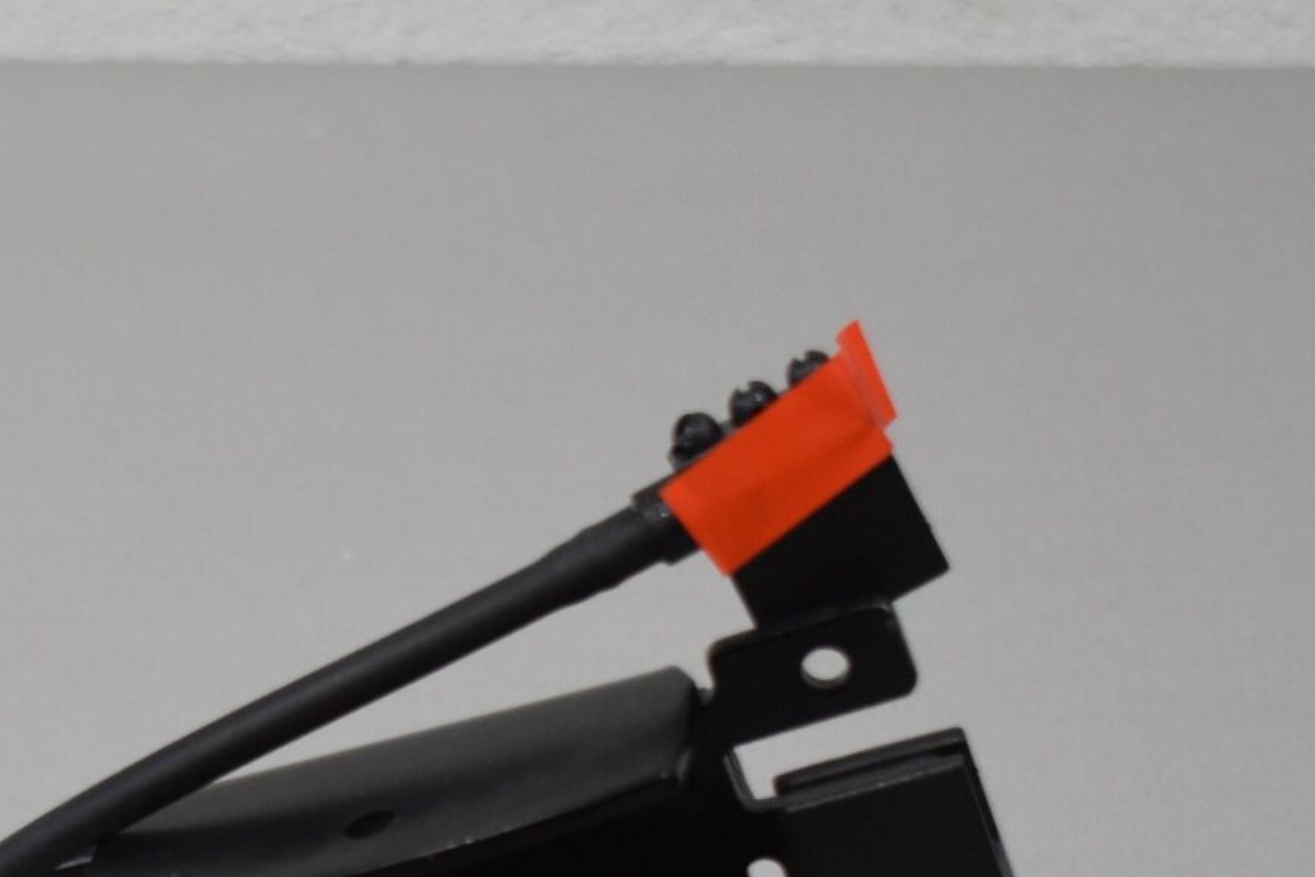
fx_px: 6063
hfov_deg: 12.3
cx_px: 42
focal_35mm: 166
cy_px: 1274
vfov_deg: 8.1
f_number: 4.8
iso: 800
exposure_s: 1/200
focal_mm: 38
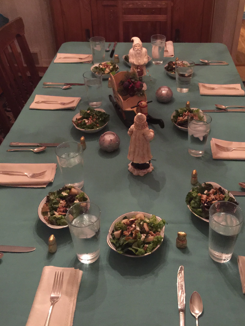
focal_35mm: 35
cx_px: 143
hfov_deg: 40.6
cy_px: 130
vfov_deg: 52.3
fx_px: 330
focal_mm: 4.15
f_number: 2.2
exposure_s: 1/4
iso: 100
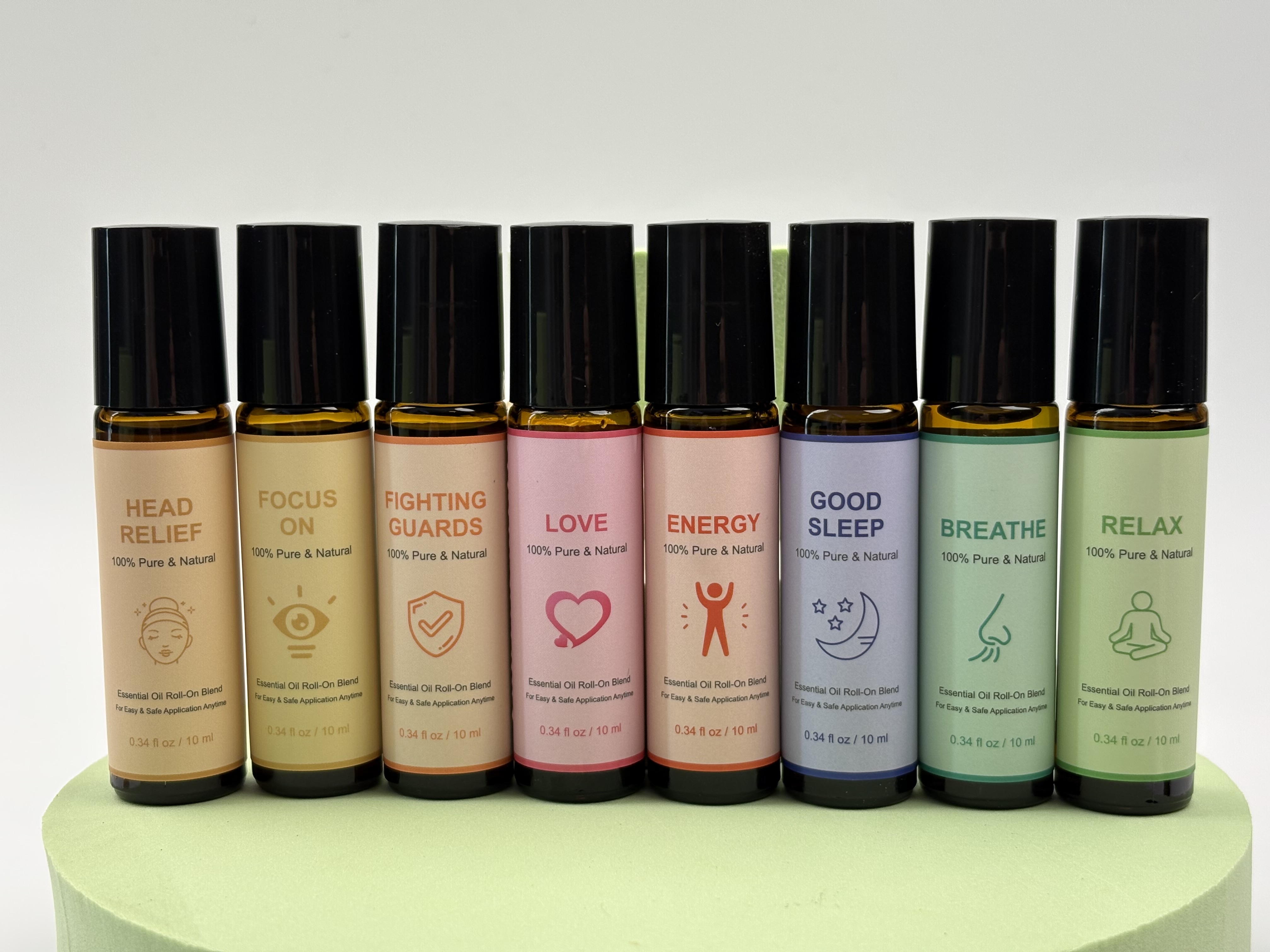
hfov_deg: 36.8
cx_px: 635
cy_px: 476
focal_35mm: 52
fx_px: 1908
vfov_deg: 28.0
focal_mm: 5.96
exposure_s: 1/100
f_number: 1.6
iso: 32
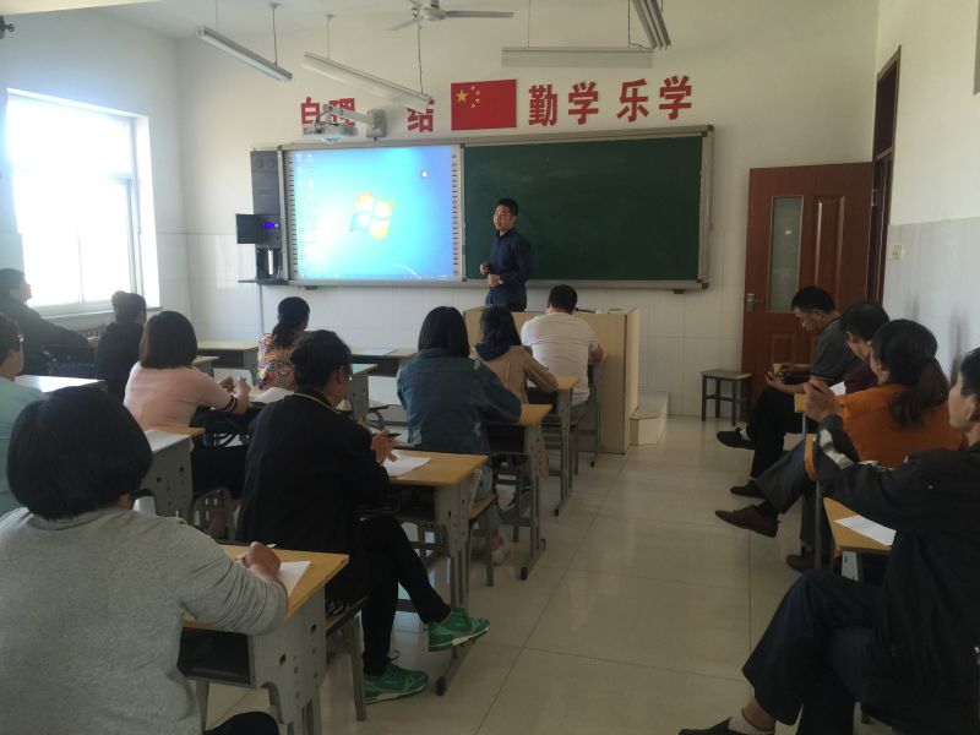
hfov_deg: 61.7
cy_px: 368
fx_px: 821
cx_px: 490
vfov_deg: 48.2
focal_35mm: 29
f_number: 2.2
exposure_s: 1/30
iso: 40
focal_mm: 4.15
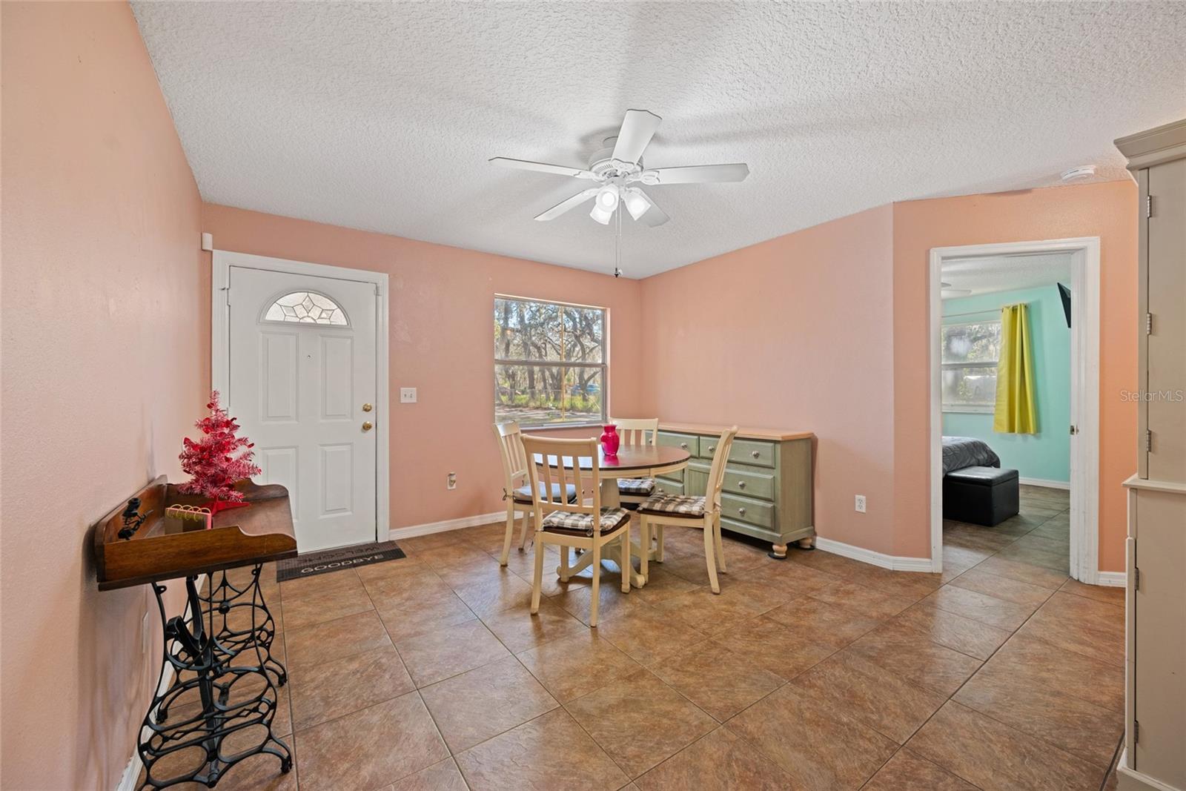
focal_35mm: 14
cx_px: 593
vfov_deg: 81.2
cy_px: 396
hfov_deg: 104.2
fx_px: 461
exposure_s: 1/3
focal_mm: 14
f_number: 6.3
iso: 250
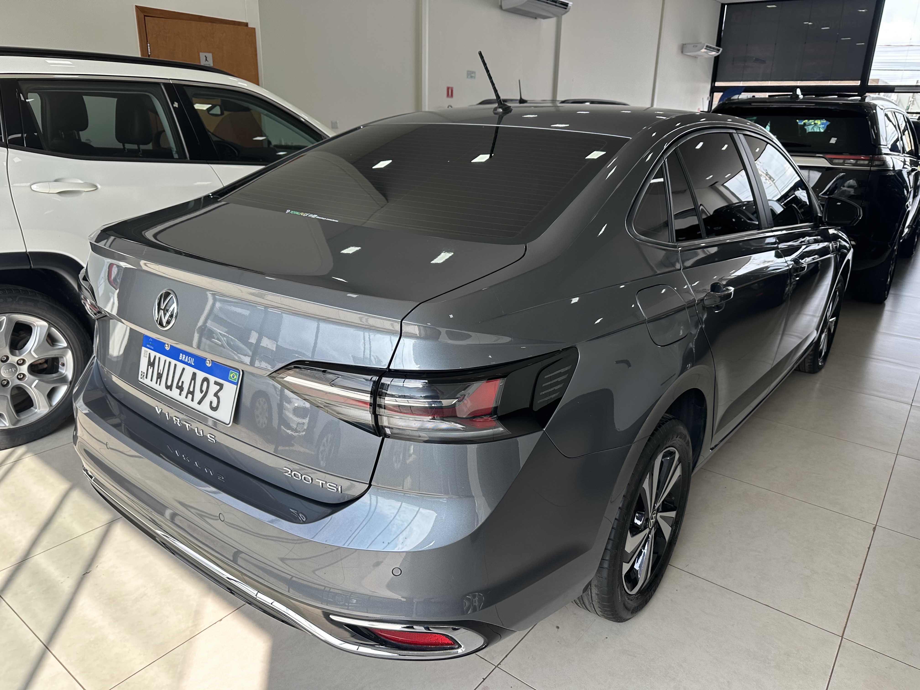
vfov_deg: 56.8
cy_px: 345
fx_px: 638
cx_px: 460
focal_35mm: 24
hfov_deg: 71.6
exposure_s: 1/541
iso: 80
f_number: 1.78
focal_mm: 6.86
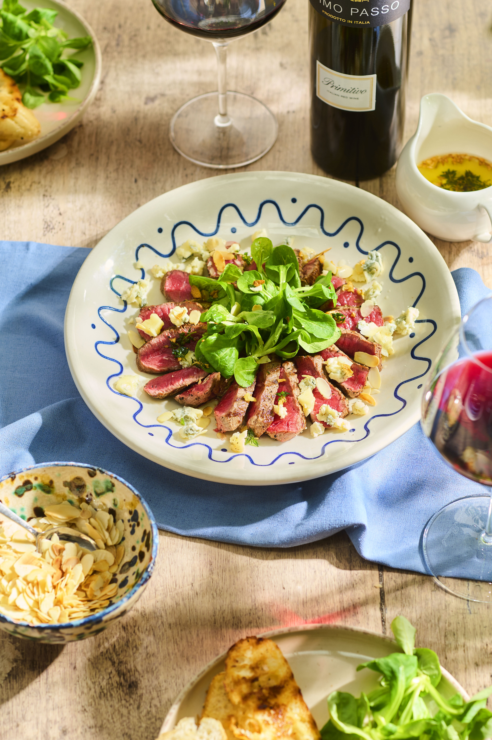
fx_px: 1745
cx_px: 246
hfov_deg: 16.1
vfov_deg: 23.9
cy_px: 370
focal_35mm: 85
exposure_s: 1/125
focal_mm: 85
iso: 100
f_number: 6
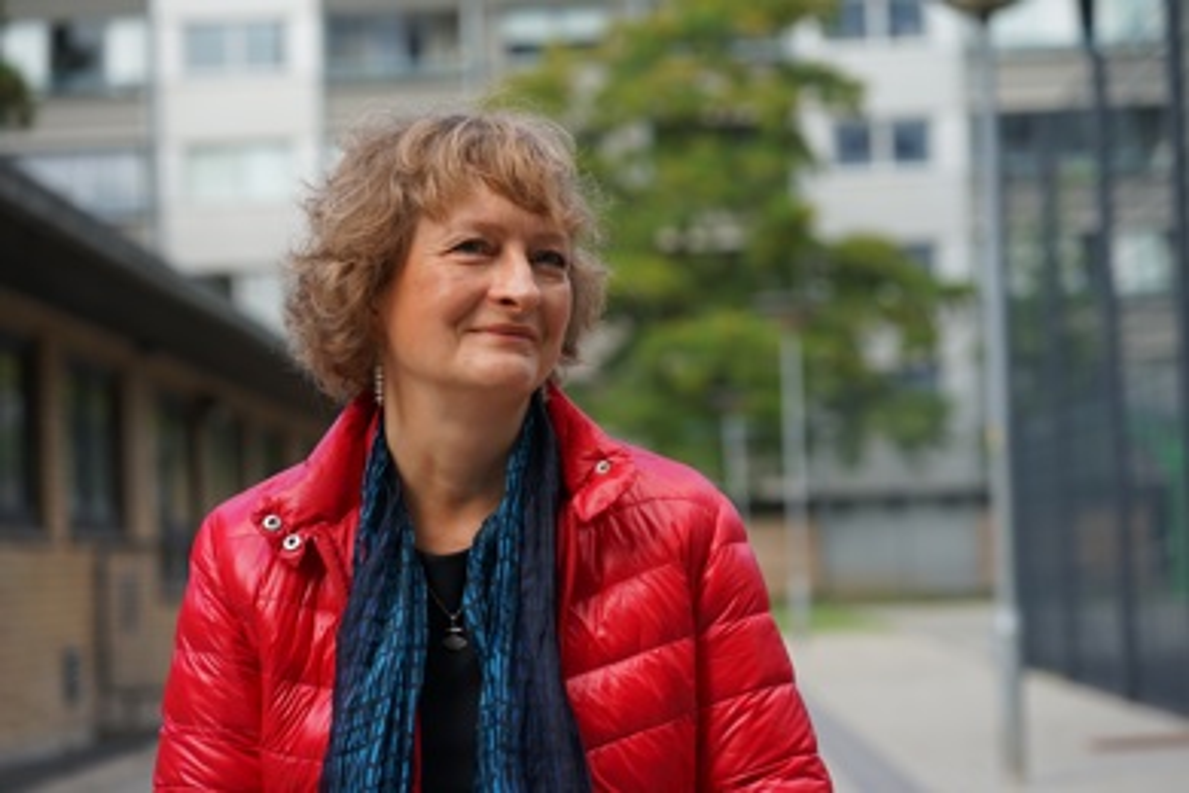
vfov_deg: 16.1
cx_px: 594
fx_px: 2807
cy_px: 396
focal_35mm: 85
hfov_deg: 23.9
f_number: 4.5
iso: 100
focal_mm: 85
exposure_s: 1/200
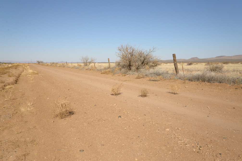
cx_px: 121
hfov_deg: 55.8
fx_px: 229
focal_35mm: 34
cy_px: 80
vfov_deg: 38.9
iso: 640
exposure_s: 1/1600
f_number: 10
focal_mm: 34
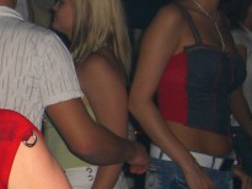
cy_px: 119
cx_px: -108
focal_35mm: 111
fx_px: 809
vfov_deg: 13.3
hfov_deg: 16.4
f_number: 2.8
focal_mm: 7.9
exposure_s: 1/60
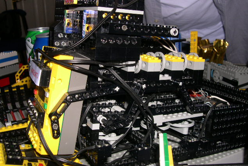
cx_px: 125
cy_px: 75
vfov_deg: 33.4
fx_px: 276
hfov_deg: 48.4
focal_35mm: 40
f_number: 7.6
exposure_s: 1/60
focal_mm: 8
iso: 100
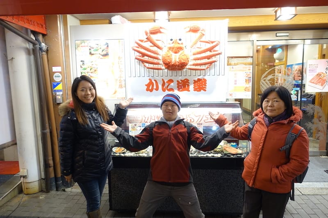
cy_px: 109
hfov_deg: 73.8
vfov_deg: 53.1
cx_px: 164
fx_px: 219
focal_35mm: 24
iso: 400
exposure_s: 1/60
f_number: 1.8
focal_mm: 8.8
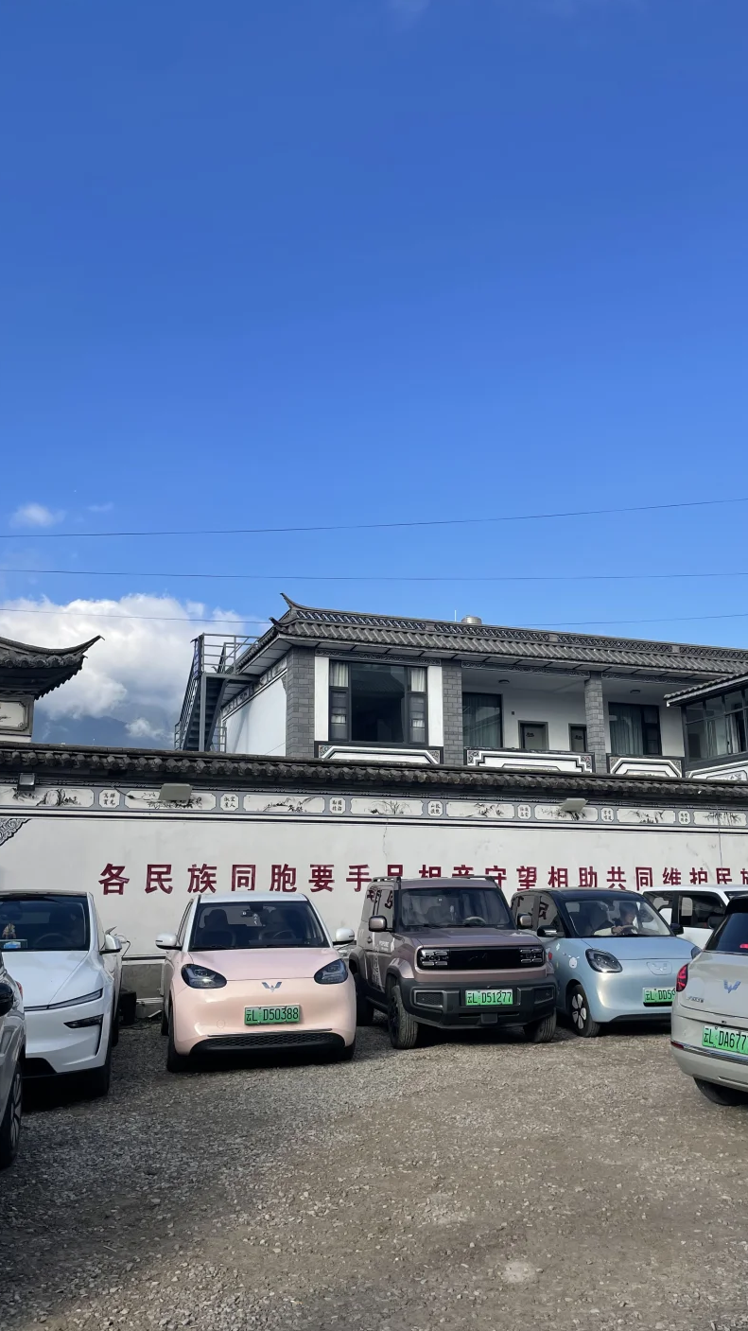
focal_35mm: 29
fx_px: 1023
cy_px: 672
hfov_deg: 40.1
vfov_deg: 66.1
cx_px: 406
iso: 32
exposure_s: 1/2212
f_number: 1.6
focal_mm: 4.2
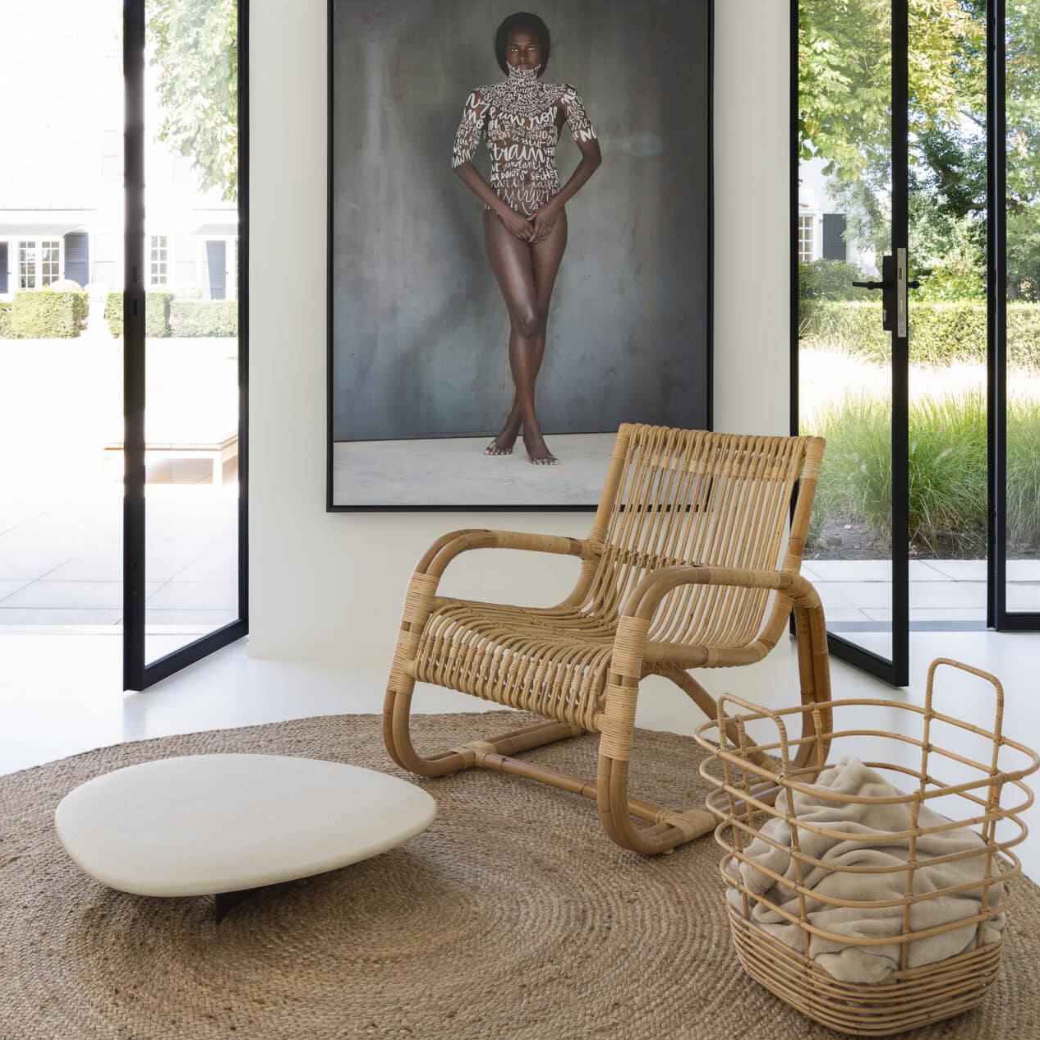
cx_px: 534
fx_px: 1496
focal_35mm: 44
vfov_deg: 37.4
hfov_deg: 38.3
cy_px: 261
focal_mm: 32
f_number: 11
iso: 100
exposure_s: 1/10
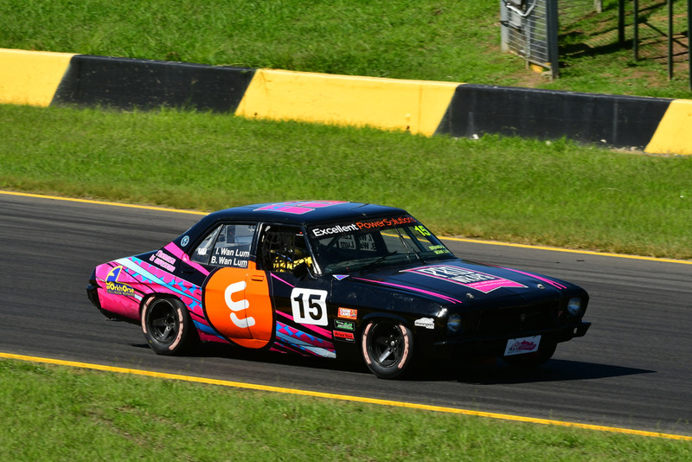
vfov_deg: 4.4
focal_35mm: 315
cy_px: 231
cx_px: 346
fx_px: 6057
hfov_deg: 6.5
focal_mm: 210
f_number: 13
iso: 500
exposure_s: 1/640
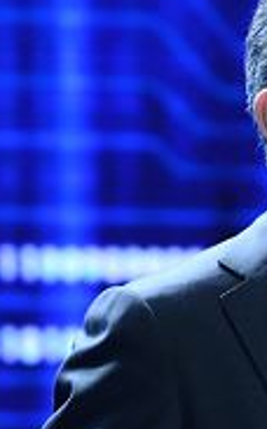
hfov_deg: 1.2
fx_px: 13001
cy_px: 332
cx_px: 581
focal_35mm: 1114
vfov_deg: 1.9
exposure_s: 1/160
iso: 2000
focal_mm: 200
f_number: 5
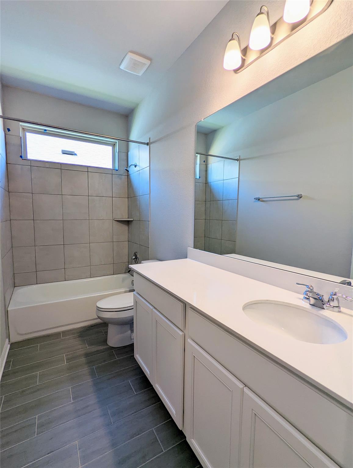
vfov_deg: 94.4
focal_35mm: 16
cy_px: 234
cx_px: 176
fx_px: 217
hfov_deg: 78.3
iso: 55
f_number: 2.2
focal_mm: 2.35
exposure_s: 1/120
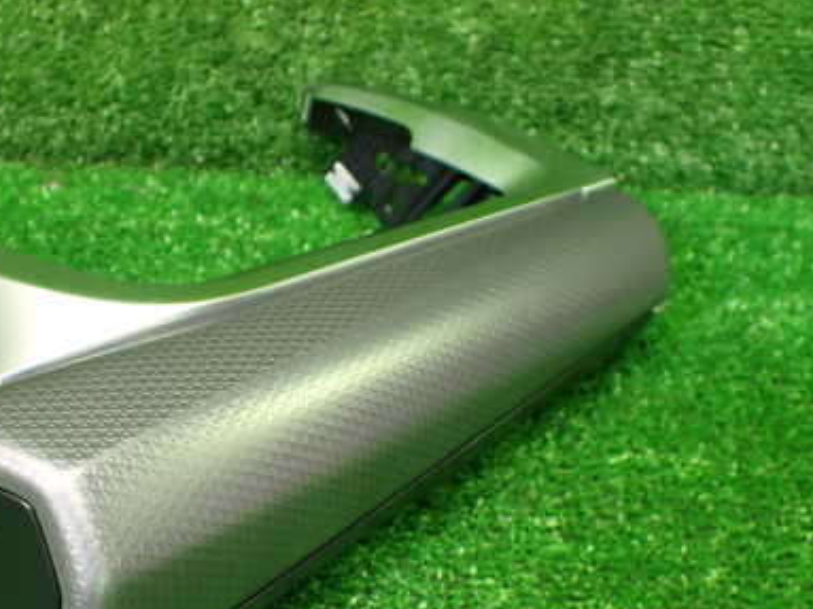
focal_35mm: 47
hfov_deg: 40.1
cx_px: 299
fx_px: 1104
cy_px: 410
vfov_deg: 30.6
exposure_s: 1/125
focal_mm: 5.4
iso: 800
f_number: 2.3
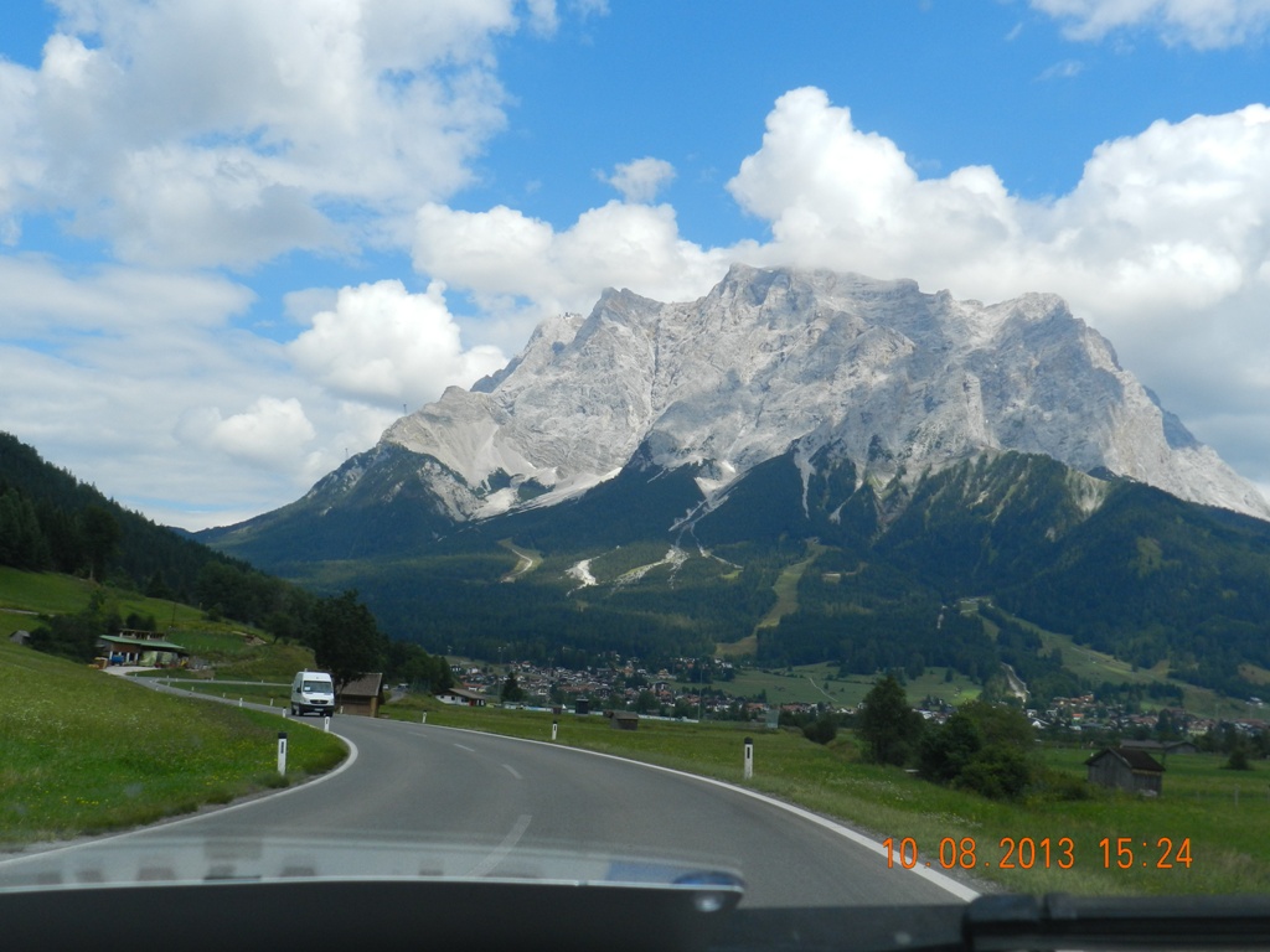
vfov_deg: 37.7
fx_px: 1394
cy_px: 476
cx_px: 635
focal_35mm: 38
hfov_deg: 49.0
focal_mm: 6.7
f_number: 4.5
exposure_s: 1/1000
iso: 160
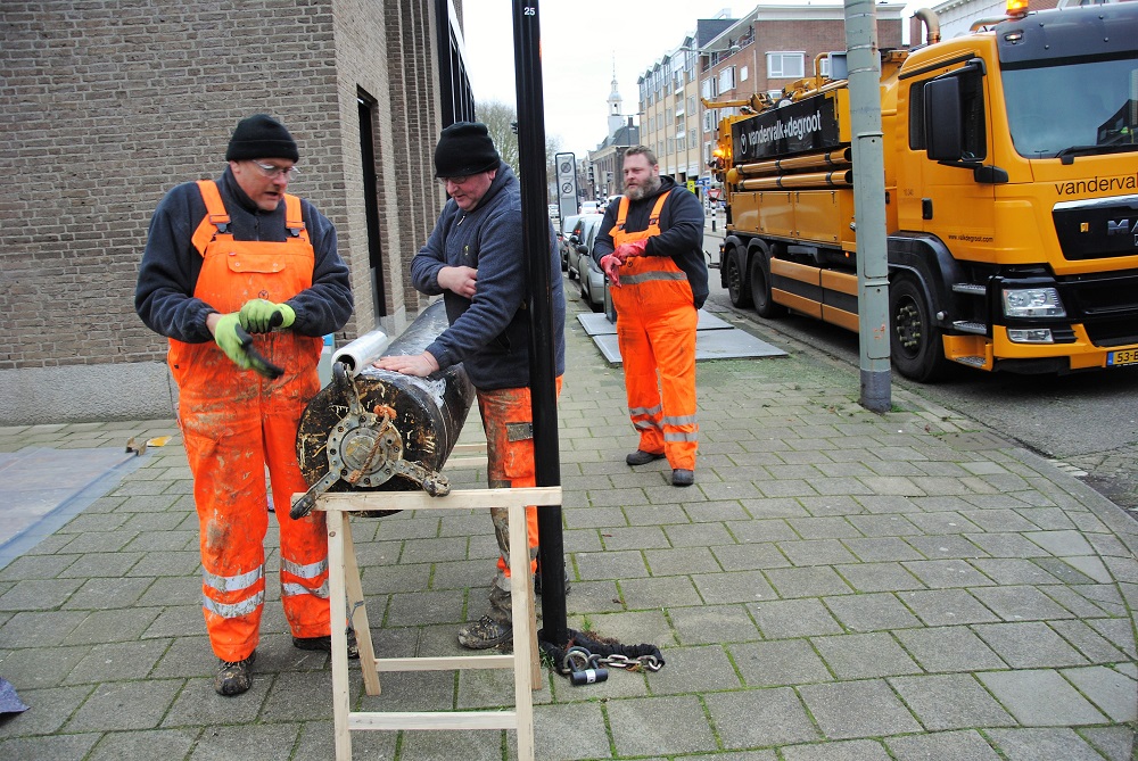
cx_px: 569
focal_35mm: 27
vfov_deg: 48.0
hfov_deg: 67.3
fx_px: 854
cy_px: 380
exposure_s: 1/50
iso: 200
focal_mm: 18
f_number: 3.5
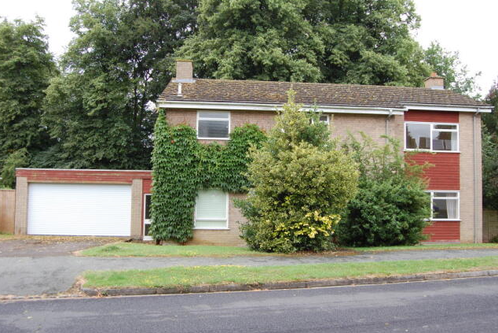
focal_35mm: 31
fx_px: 429
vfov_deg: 42.3
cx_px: 253
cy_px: 166
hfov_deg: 60.3
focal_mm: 20
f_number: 5.6
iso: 200
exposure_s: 1/125
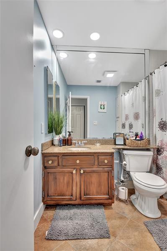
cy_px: 126
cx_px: 84
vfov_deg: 100.4
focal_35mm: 15
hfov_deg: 77.2
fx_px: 105
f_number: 8
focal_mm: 10
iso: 640
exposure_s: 1/6
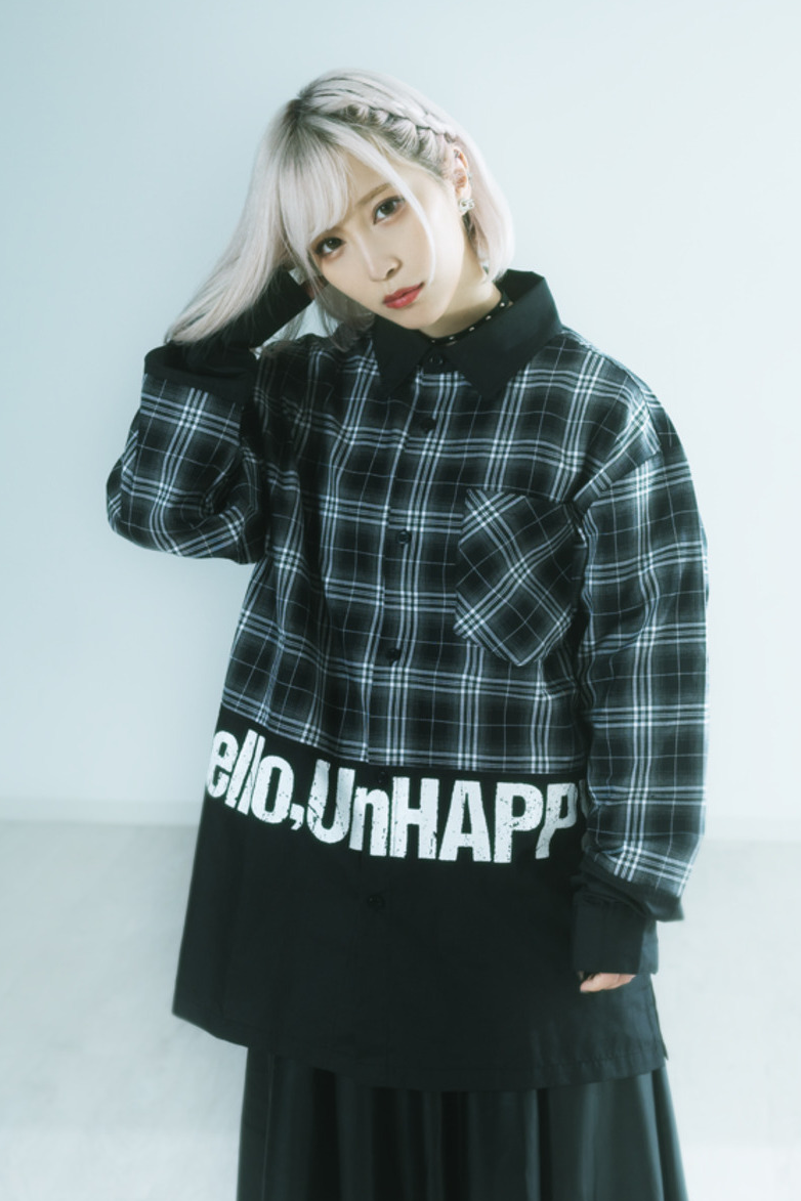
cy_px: 608
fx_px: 1468
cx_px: 403
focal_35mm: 44
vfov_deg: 44.5
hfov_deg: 30.5
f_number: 5
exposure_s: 1/125
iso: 160
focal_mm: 43
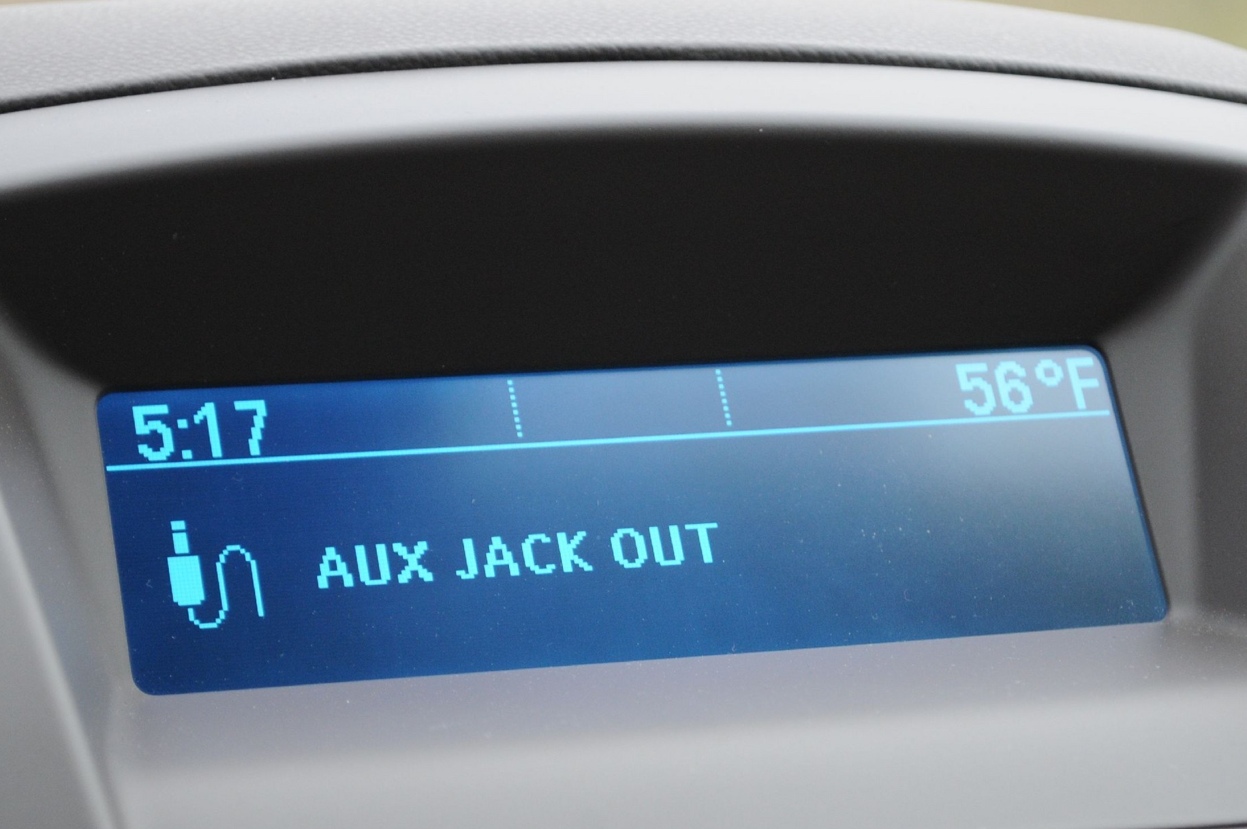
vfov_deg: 12.1
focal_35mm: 113
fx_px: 3899
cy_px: 520
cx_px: 696
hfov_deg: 18.2
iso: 640
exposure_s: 1/80
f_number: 5.6
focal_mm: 55
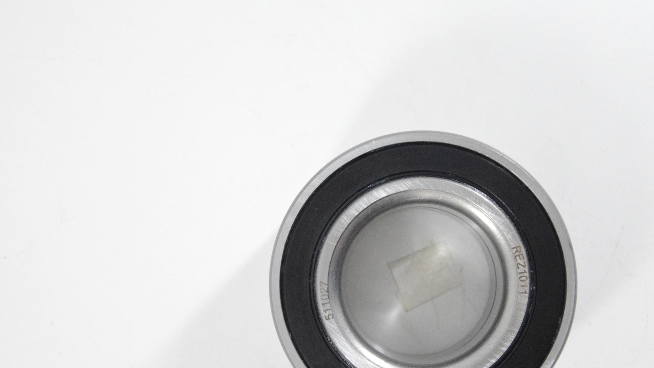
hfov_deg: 27.6
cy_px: 244
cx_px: 356
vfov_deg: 15.7
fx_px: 1331
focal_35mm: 77
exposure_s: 1/100
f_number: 8
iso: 3200
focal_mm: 35
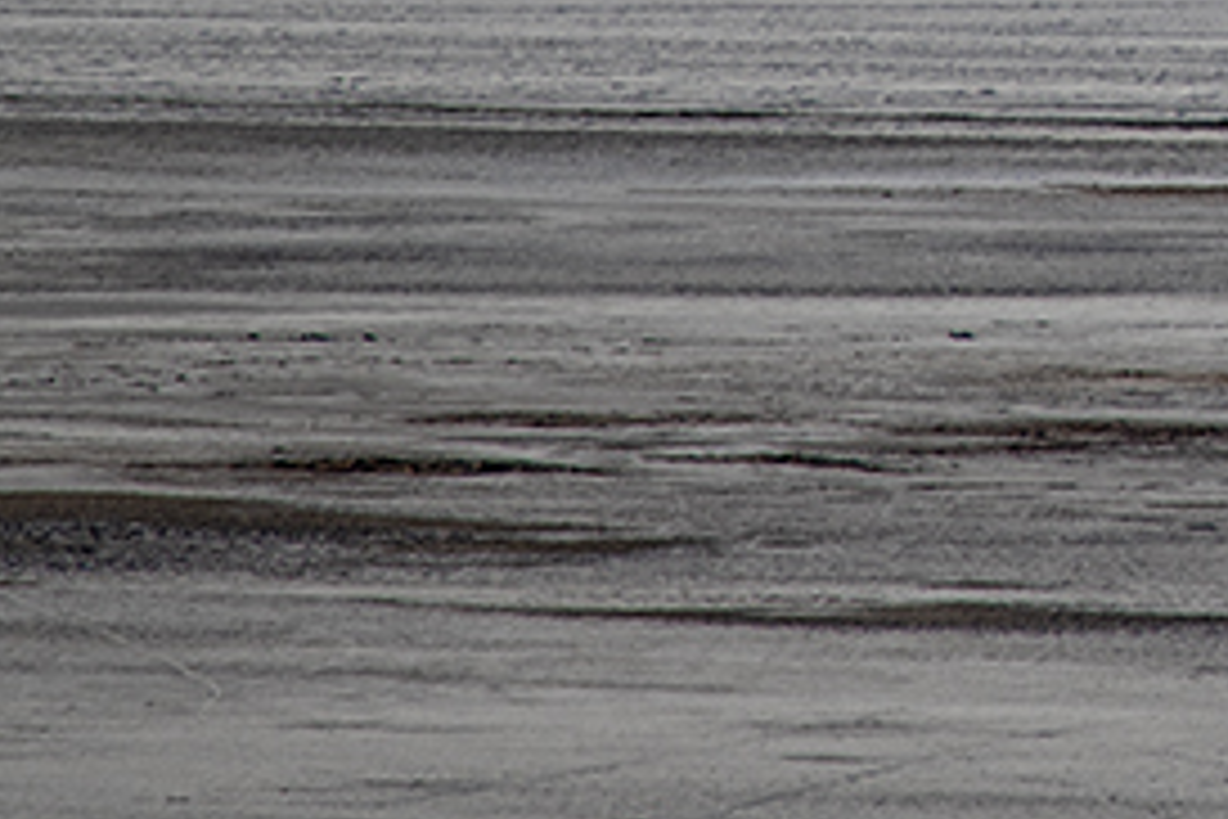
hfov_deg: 1.4
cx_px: 2717
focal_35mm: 1484
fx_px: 50617
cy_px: -626
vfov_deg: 0.9
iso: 100
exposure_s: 1/320
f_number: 7.1
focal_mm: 270
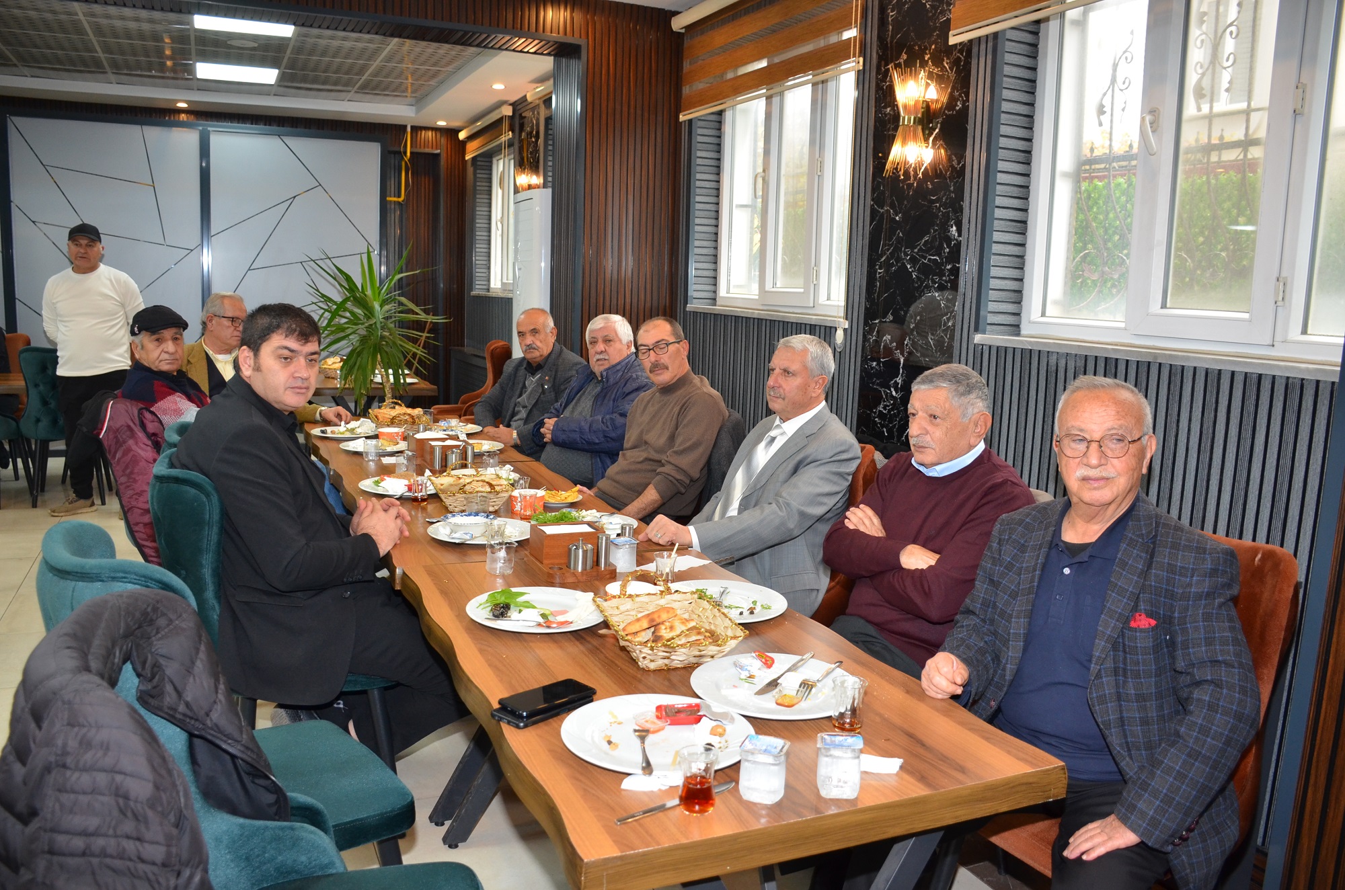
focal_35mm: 27
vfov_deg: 47.7
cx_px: 672
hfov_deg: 67.5
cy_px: 445
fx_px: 1007
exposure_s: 1/60
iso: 720
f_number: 4
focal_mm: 18
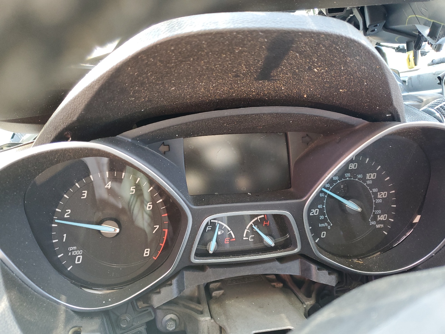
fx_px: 334
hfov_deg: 67.3
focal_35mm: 26
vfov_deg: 53.1
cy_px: 167
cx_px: 222
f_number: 1.5
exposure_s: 1/60.2
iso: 119
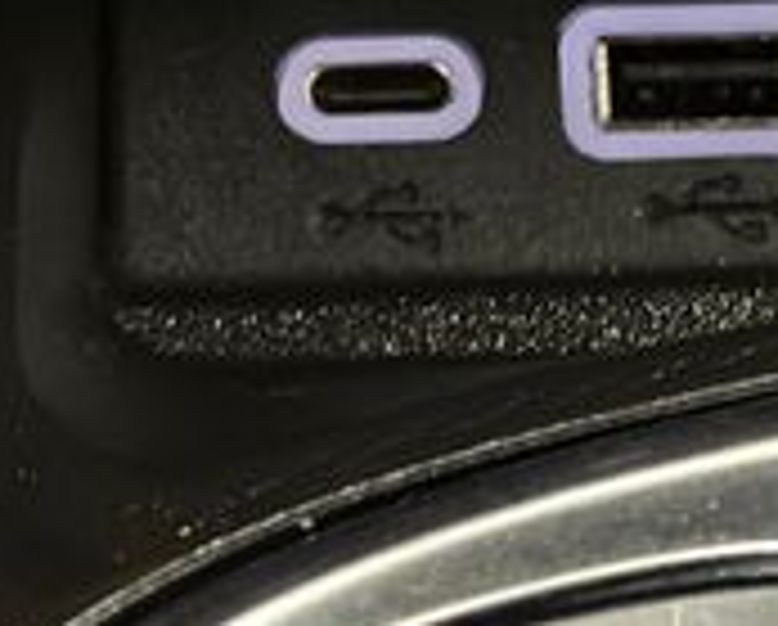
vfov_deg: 8.9
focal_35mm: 173
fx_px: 3990
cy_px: 36
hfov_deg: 11.1
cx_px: 400
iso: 1000
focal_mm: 6.86
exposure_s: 1/20
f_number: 1.78
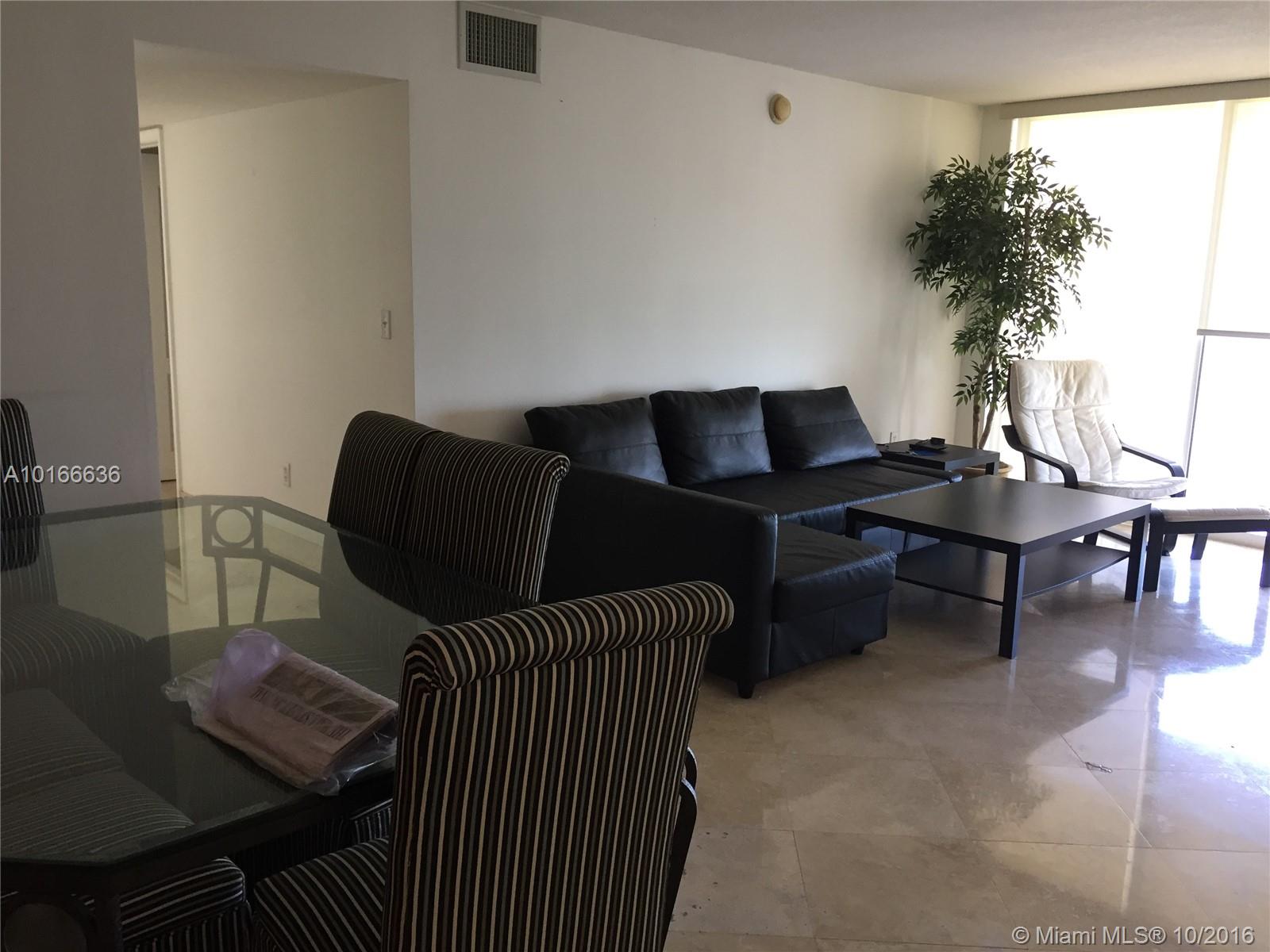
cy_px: 476
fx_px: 1064
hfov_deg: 61.7
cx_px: 635
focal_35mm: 29
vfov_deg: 48.2
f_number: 2.2
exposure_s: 1/30
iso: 80
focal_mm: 4.15
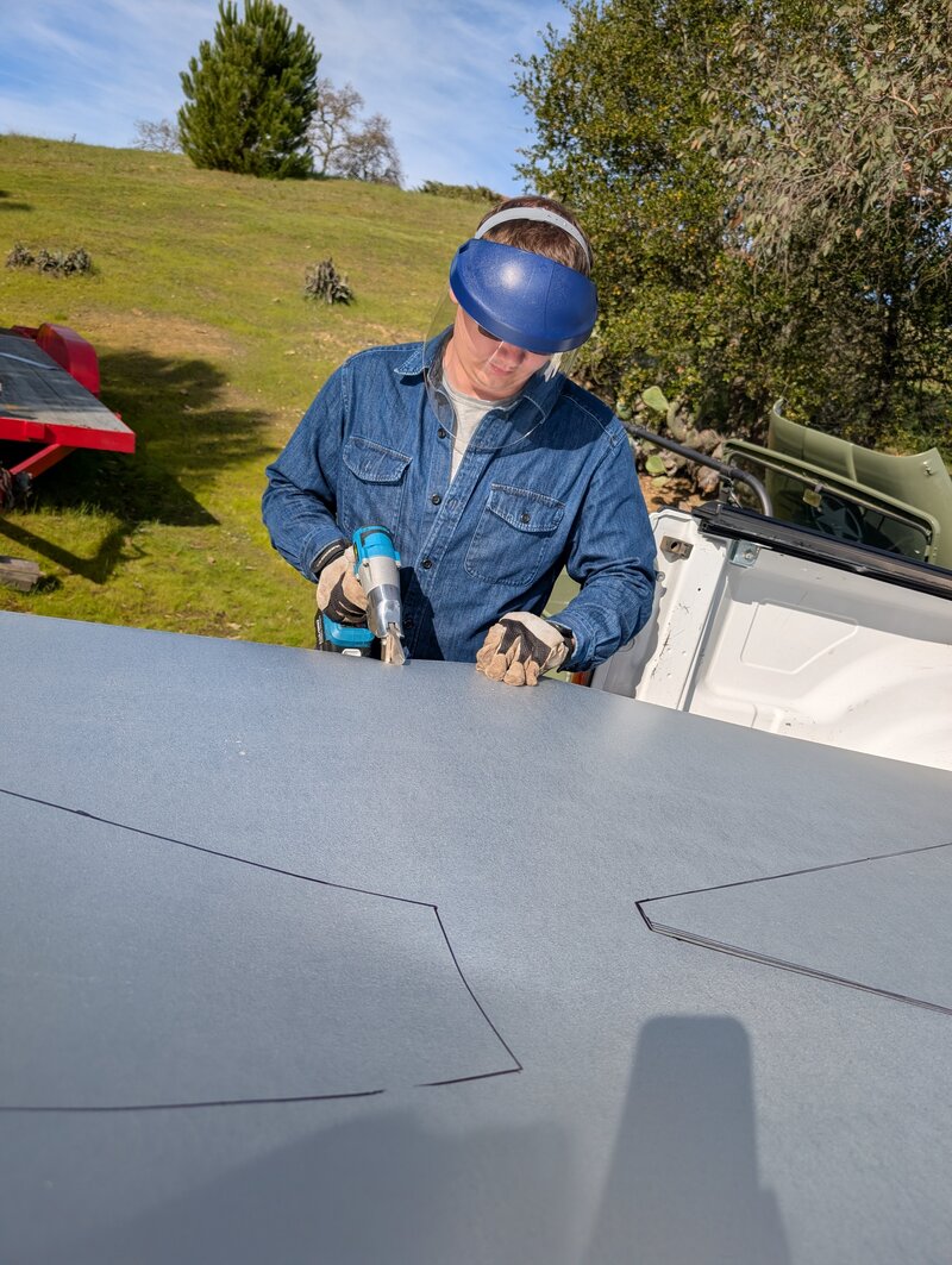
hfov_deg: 56.9
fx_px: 878
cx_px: 476
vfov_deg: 71.5
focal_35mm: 24
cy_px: 632
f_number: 1.68
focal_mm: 6.9
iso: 23
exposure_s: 1/1513
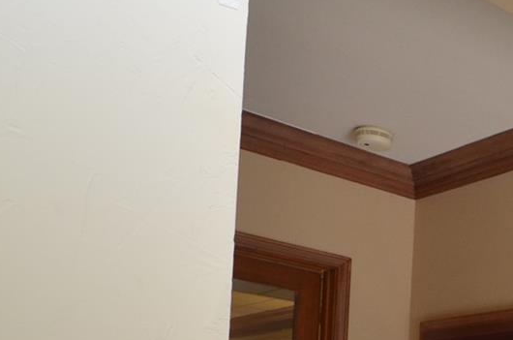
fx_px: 825
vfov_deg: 20.3
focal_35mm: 58
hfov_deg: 25.0
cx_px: 800
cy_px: 497
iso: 400
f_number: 5
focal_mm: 10
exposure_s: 1/100
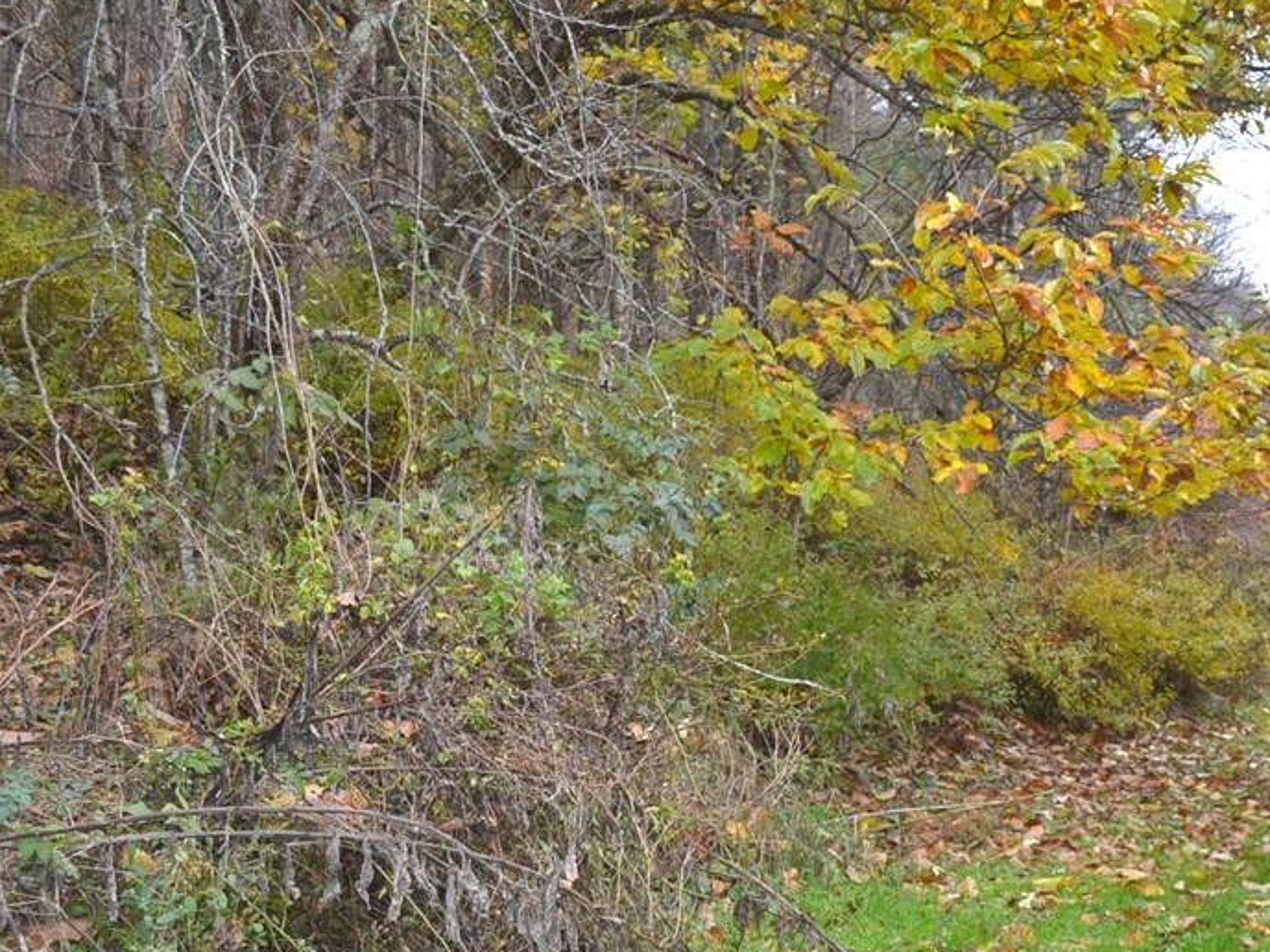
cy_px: 614
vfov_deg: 34.9
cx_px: 969
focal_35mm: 41
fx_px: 1504
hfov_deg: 44.1
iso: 140
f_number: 4
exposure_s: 1/125
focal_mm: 18
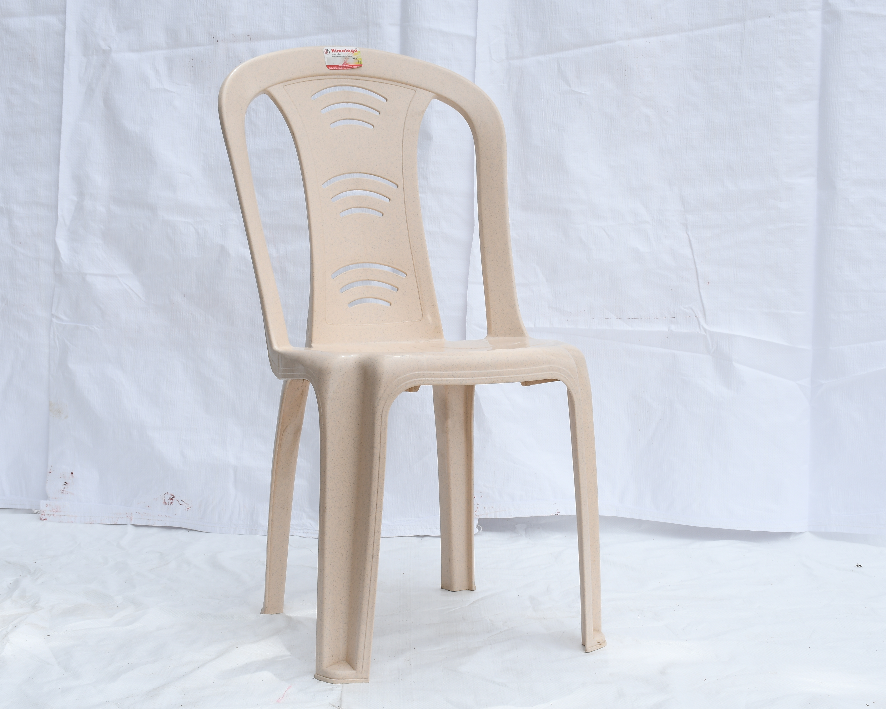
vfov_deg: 25.8
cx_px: 440
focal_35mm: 59
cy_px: 355
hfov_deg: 32.0
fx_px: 1547
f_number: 11
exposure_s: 1/125
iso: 100
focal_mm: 35
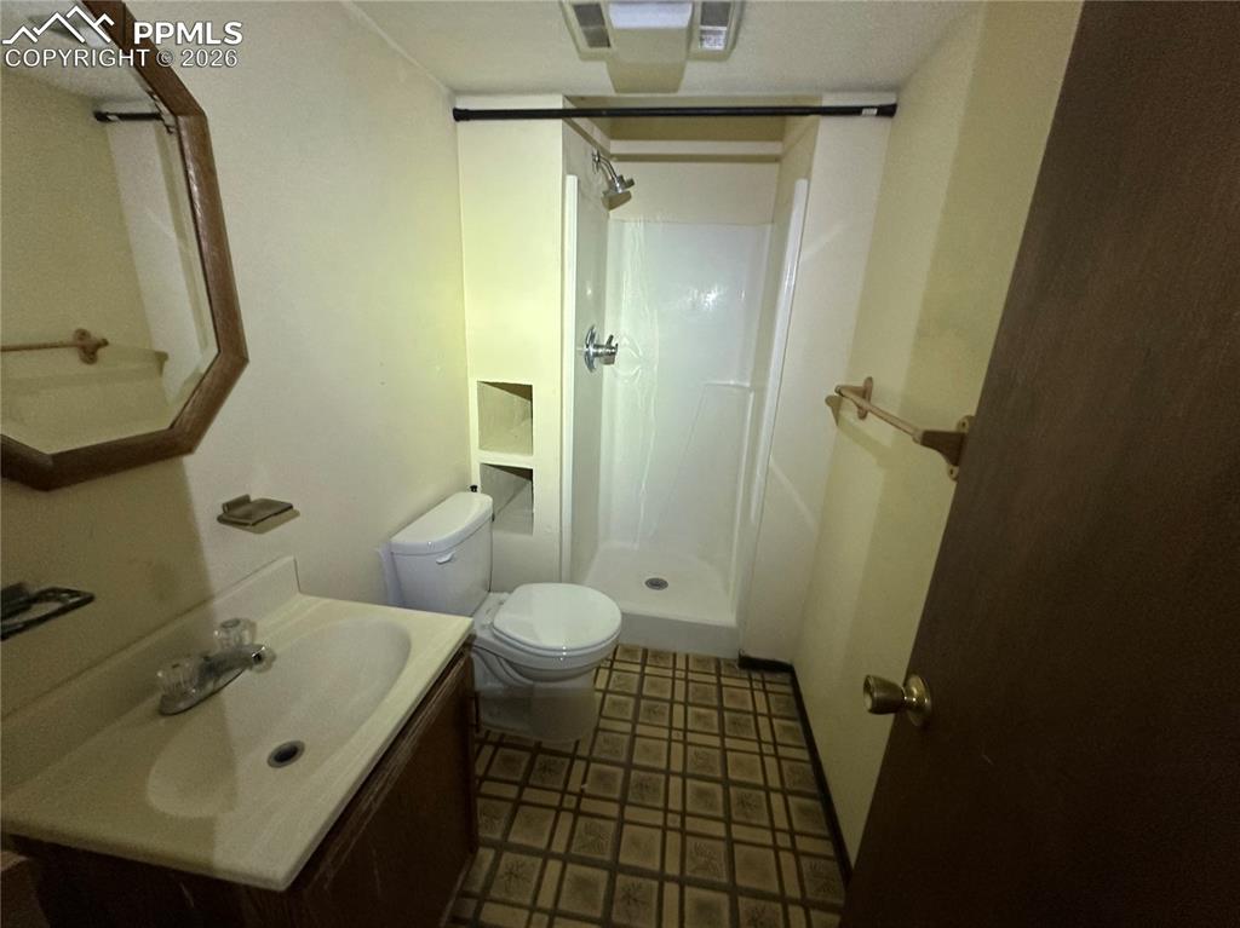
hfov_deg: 102.1
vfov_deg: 85.6
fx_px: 501
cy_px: 464
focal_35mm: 14
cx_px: 620
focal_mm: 2.22
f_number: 2.2
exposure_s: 1/60
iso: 400
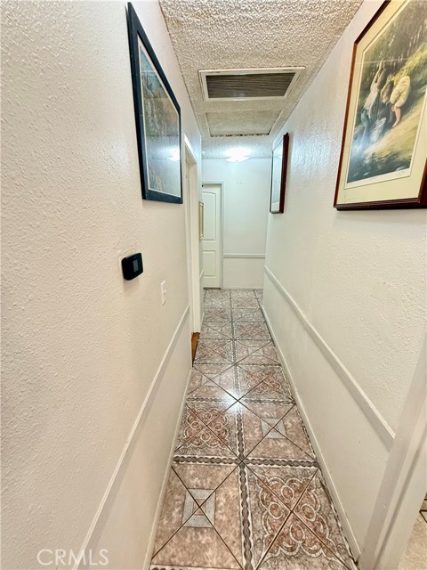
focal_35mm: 14
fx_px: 230
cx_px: 214
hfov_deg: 85.7
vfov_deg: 102.1
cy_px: 285
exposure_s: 1/60
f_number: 2.2
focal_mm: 2.22
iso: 640
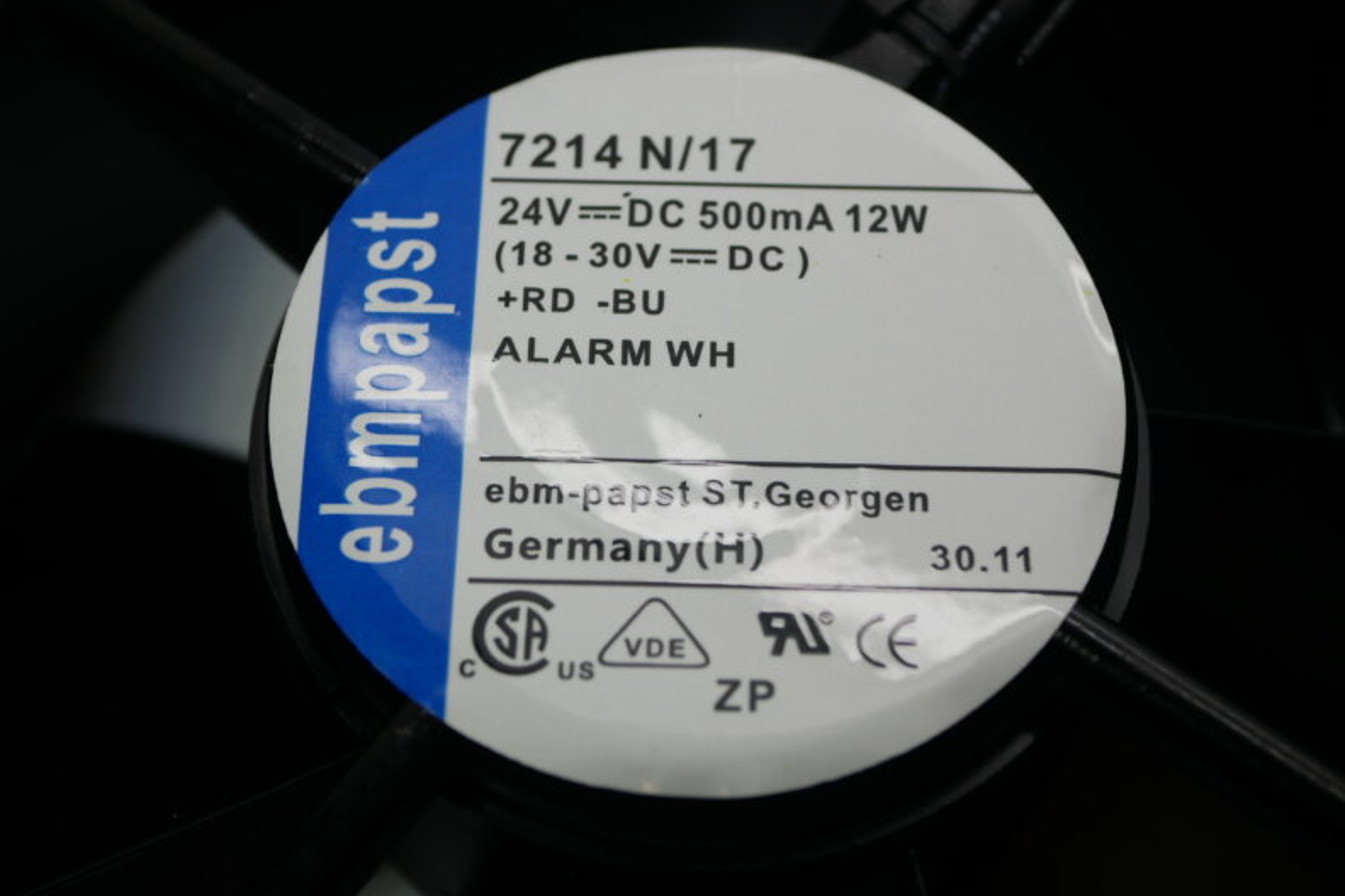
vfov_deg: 21.6
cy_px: 431
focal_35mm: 63
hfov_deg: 31.9
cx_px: 676
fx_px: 2354
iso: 200
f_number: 3.5
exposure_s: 1/200
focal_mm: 30
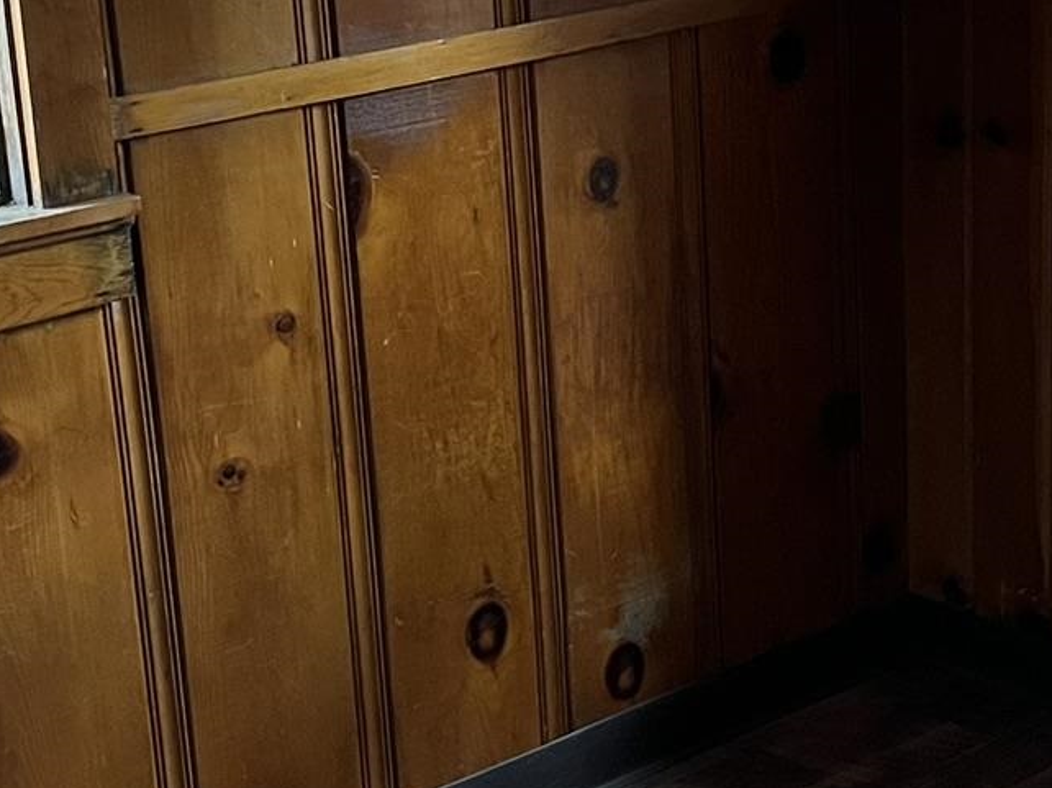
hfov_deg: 23.5
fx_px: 2521
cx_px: 621
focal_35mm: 83
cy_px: 339
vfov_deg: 17.8
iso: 640
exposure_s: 1/30
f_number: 1.6
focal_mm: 5.1
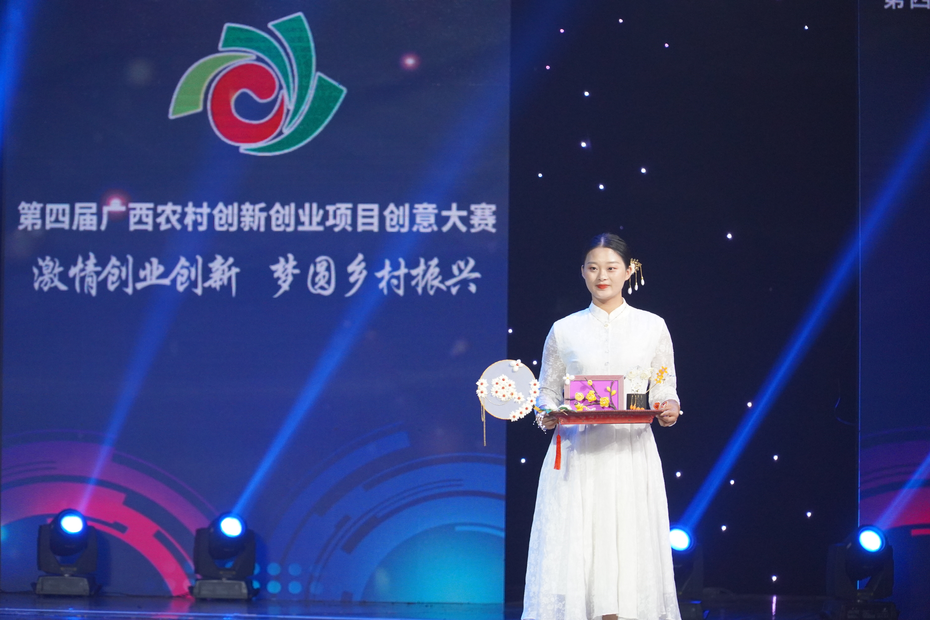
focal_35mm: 158
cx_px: 465
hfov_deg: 13.0
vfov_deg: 8.7
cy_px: 310
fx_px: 4068
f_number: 4
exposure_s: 1/200
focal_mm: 105
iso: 2000
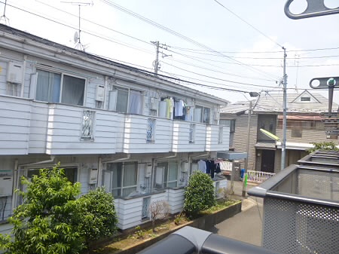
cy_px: 127
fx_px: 245
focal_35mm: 25
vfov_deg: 54.8
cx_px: 170
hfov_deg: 69.4
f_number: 3.1
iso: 100
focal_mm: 4.5
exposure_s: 1/640
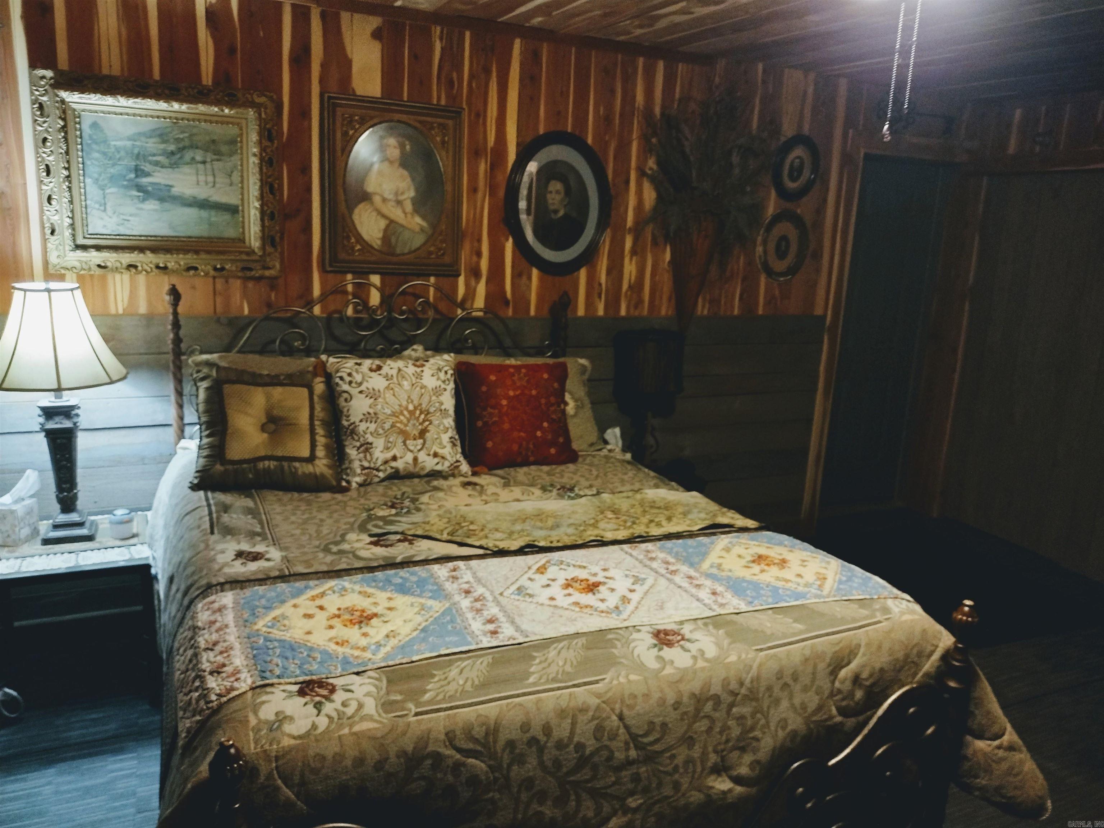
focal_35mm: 27
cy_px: 414
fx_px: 861
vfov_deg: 51.4
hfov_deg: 65.3
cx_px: 552
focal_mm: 4.71
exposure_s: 1/30
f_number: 1.7
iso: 863
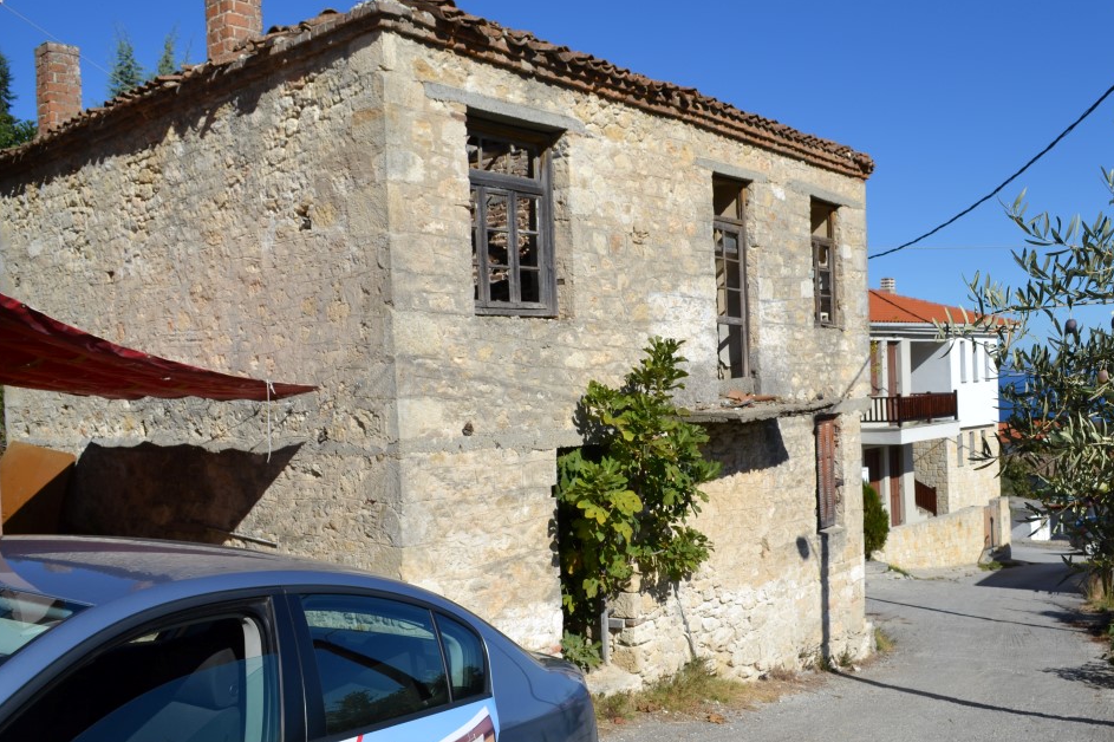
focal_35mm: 33
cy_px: 410
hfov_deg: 57.0
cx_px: 634
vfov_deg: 39.9
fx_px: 1021
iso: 100
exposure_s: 1/320
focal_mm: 18
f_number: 9
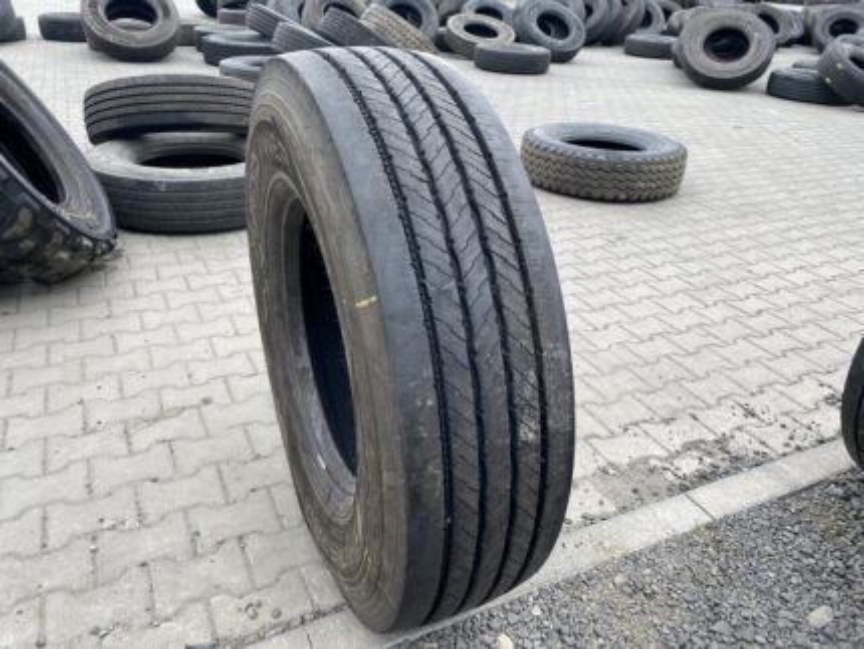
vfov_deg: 53.1
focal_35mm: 26
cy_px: 324
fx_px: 649
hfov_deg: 67.3
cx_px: 432
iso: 32
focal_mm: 4.25
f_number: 1.8
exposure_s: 1/405
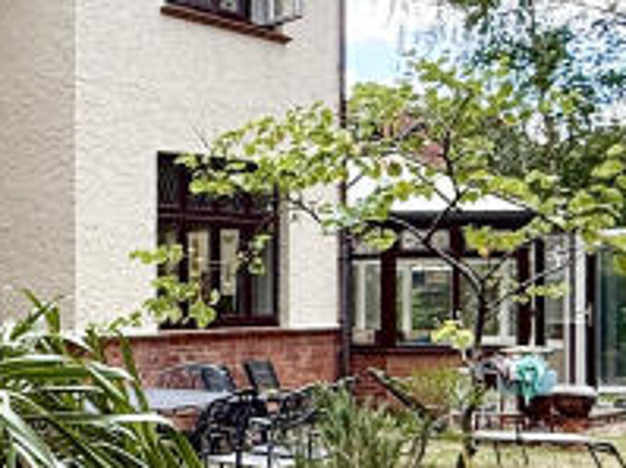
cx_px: -267
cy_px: 302
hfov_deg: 22.9
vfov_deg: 20.4
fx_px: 1301
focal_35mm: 72
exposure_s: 1/303
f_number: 2.2
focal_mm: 2.22
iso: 64
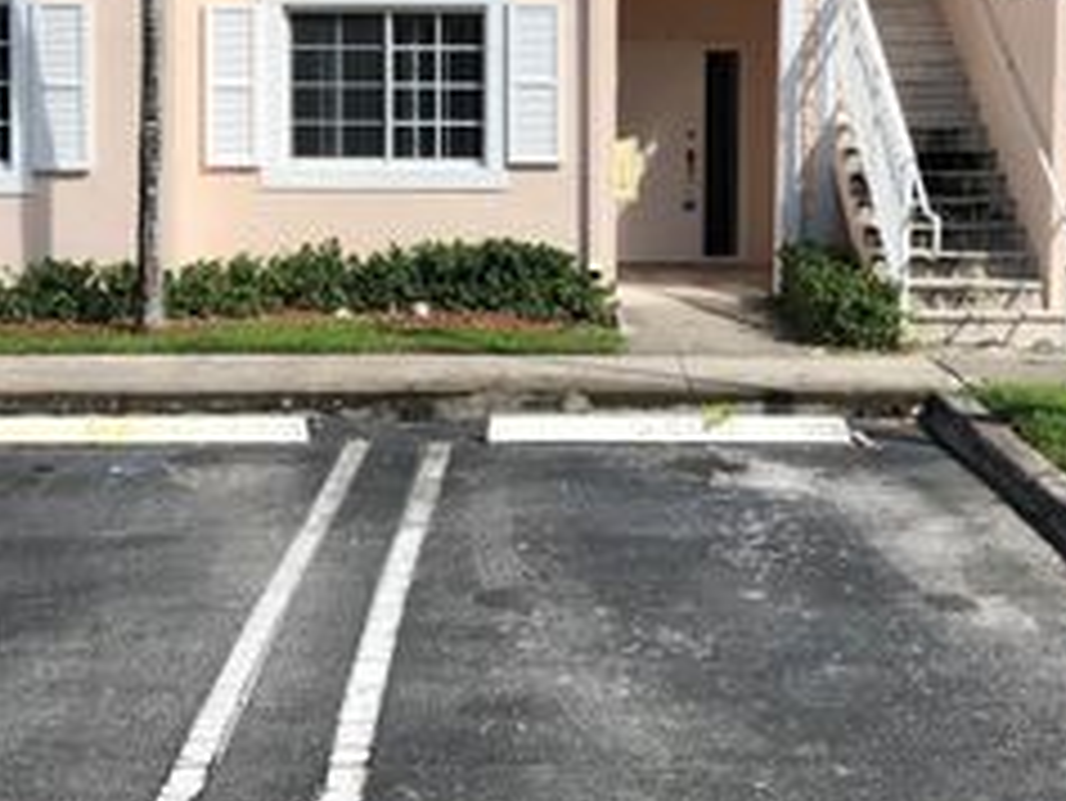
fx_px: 1818
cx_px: 531
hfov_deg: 32.7
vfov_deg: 24.6
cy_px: 200
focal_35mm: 59
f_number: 1.8
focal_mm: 3.99
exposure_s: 1/2315
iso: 20
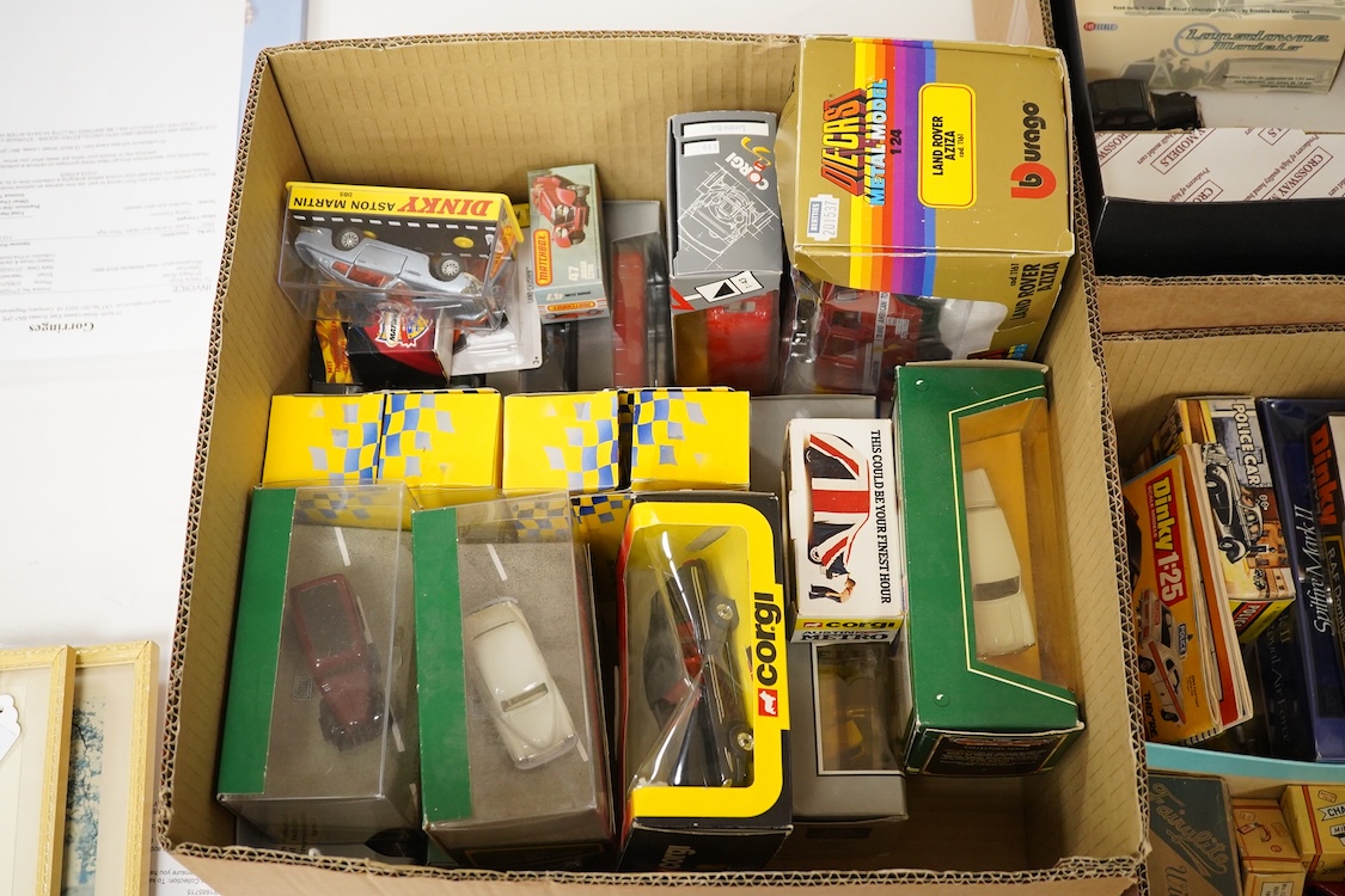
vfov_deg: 29.9
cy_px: 448
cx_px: 672
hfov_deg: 43.6
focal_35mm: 45
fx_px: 1681
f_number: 6.3
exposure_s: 1/100
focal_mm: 30
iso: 2000
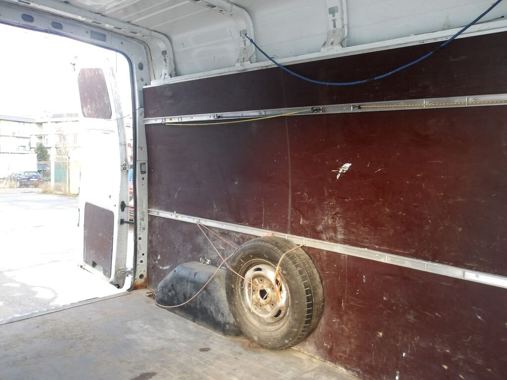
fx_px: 395
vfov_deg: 51.4
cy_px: 190
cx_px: 254
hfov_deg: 65.3
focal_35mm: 27
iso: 100
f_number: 3
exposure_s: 1/41
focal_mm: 4.9
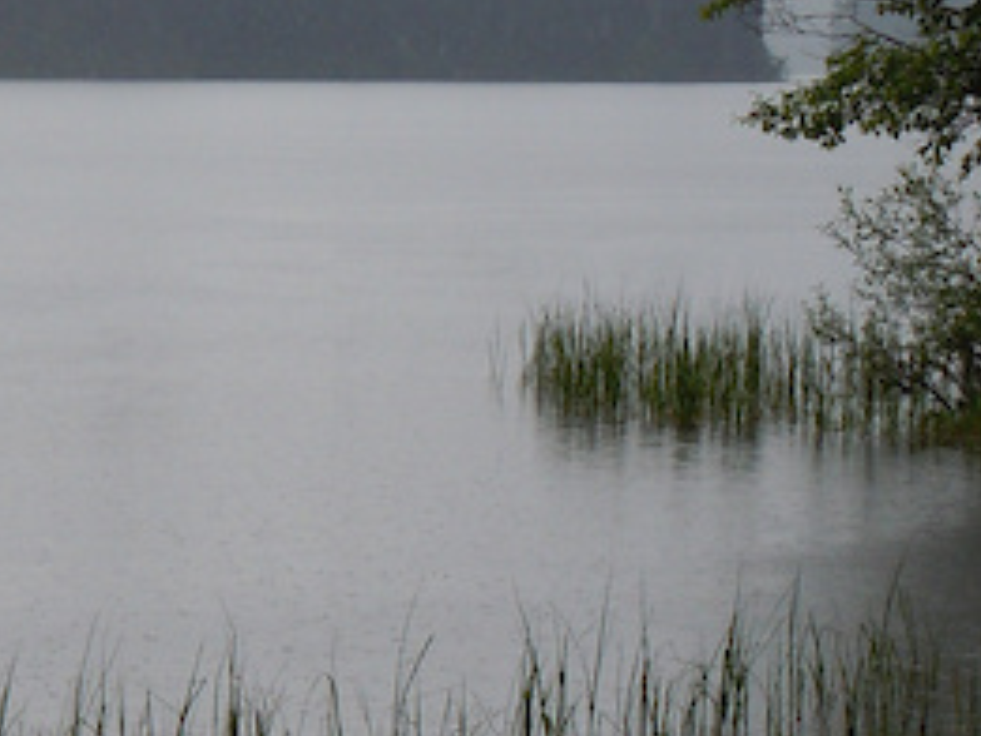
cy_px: 402
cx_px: -278
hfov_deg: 8.3
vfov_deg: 6.3
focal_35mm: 236
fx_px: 6691
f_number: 4.3
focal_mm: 13.9
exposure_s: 1/640
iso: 100
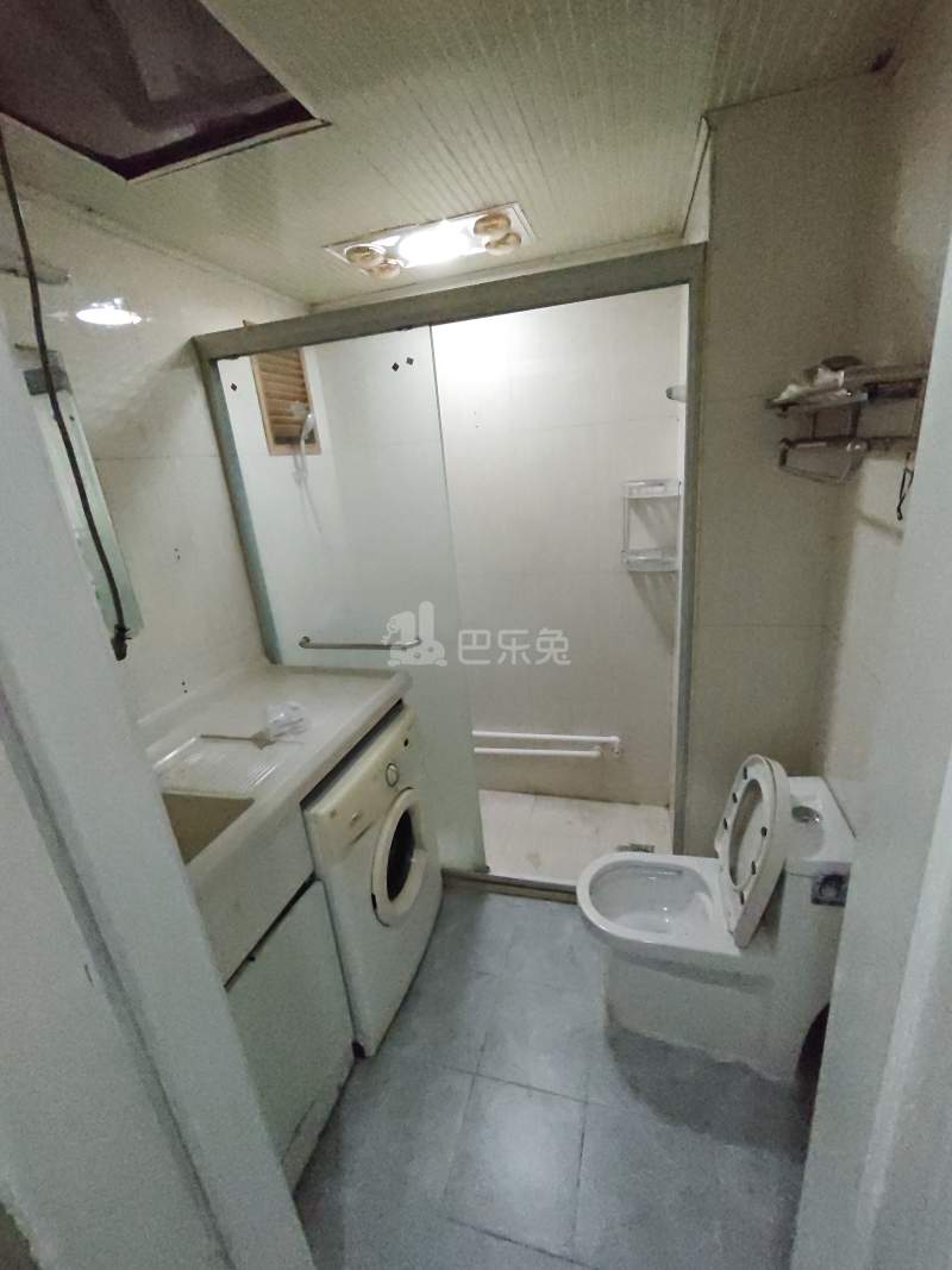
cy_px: 635
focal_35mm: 15
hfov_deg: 81.7
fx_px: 550
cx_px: 476
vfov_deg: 98.2
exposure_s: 1/141
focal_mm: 1.91
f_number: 2.2
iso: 1600
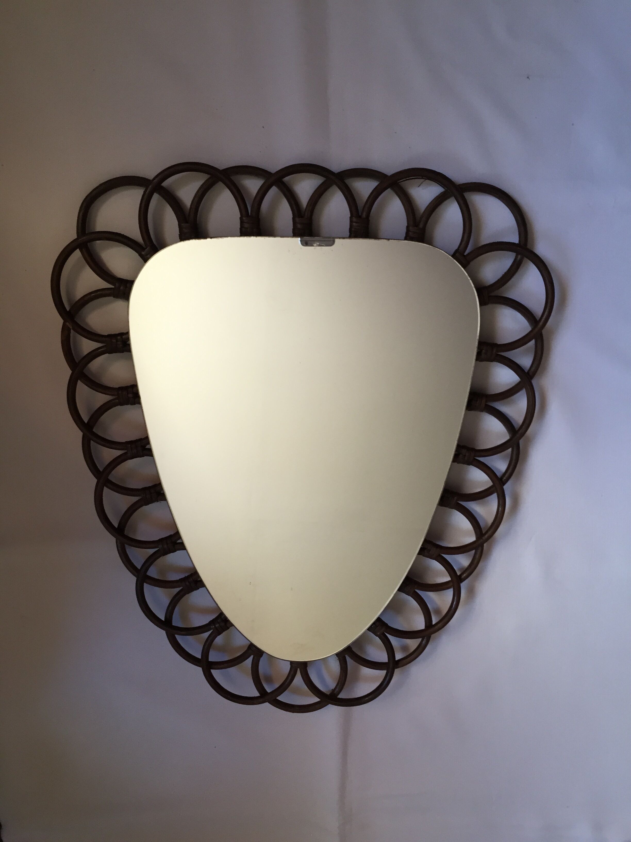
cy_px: 421
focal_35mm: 29
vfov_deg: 61.7
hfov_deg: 48.2
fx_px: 705
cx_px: 316
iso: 80
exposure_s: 1/30
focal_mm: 4.15
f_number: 2.2
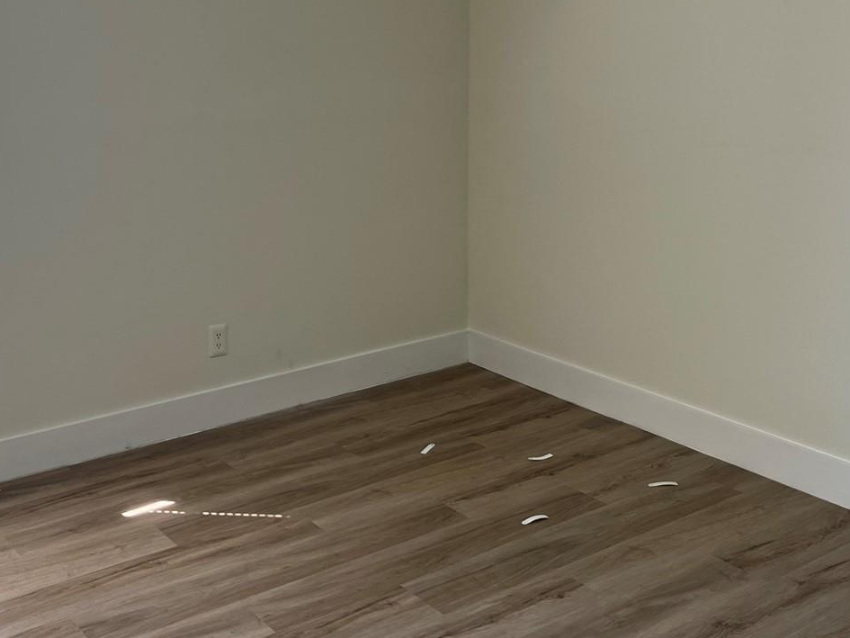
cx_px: 283
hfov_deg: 42.4
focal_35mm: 44
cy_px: 202
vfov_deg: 32.5
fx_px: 1081
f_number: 1.6
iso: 50
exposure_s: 1/162
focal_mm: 5.1
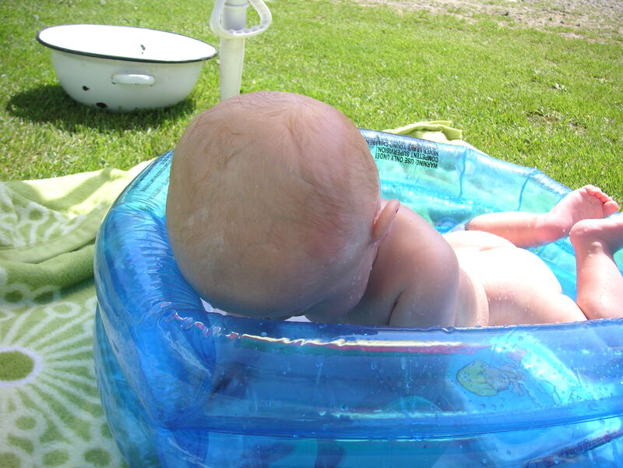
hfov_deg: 50.1
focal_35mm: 37
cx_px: 312
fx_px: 666
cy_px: 234
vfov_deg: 38.7
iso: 50
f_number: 6.7
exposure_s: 1/180
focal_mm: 6.1
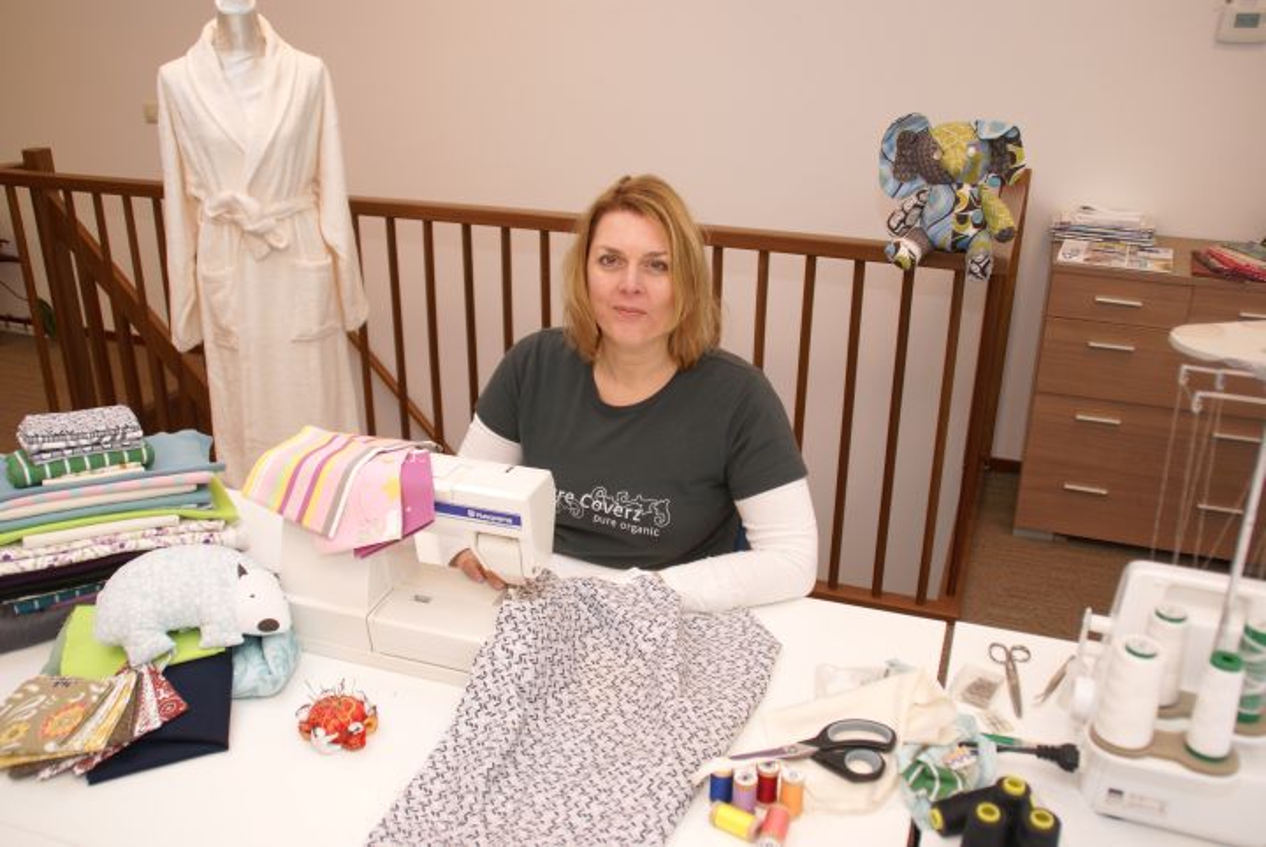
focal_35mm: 33
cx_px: 633
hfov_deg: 57.2
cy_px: 424
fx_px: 1162
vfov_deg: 40.1
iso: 200
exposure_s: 1/80
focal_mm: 22
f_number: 3.5
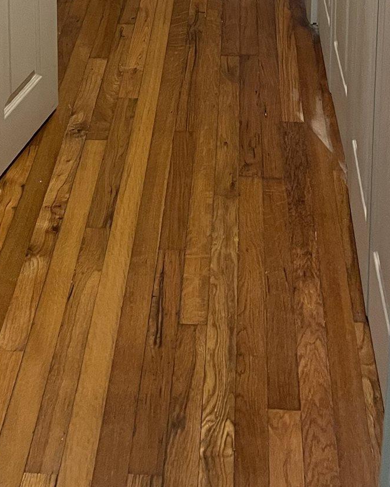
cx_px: 161
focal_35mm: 70
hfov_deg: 21.8
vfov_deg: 23.4
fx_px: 1010
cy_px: -179
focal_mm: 4.2
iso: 320
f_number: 1.6
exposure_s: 1/60
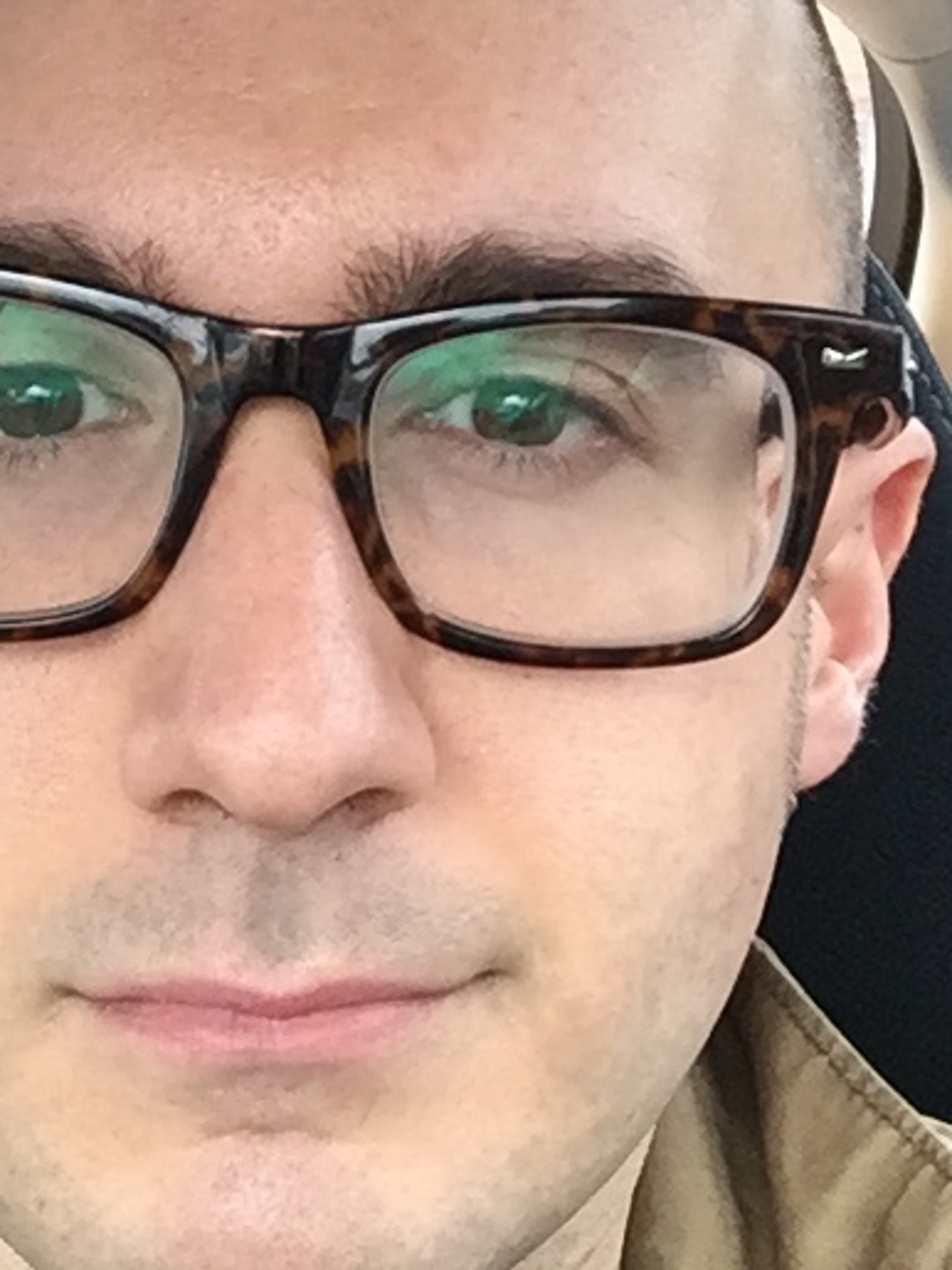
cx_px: 343
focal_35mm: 77
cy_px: 747
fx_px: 2825
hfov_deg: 19.1
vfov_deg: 25.3
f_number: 2.2
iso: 50
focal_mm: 2.65
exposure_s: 1/120
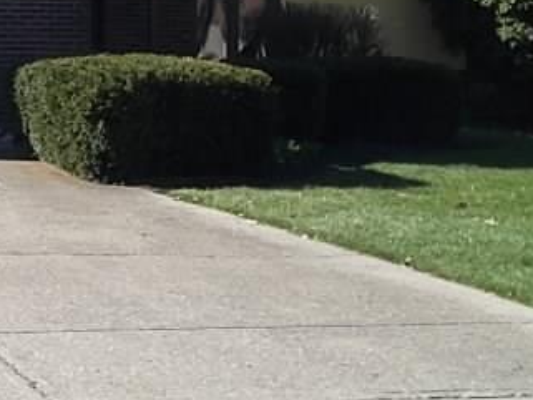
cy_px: -129
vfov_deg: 12.2
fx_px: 1818
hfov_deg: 16.4
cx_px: 20
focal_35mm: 118
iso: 80
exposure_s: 1/340
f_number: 4
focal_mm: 6.6
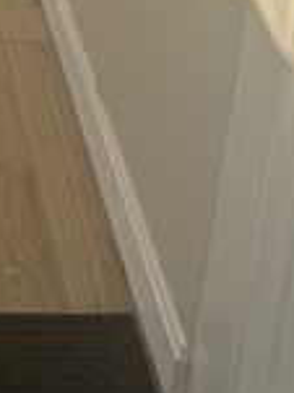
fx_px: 1384
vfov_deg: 14.5
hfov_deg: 11.0
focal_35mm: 122
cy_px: -281
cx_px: -291
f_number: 1.78
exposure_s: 1/1678
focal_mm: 6.76
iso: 80
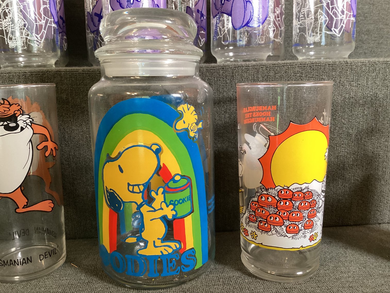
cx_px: 195
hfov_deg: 58.3
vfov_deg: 45.4
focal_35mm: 31
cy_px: 146
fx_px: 349
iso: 250
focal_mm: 3.3
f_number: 2.4
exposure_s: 1/50
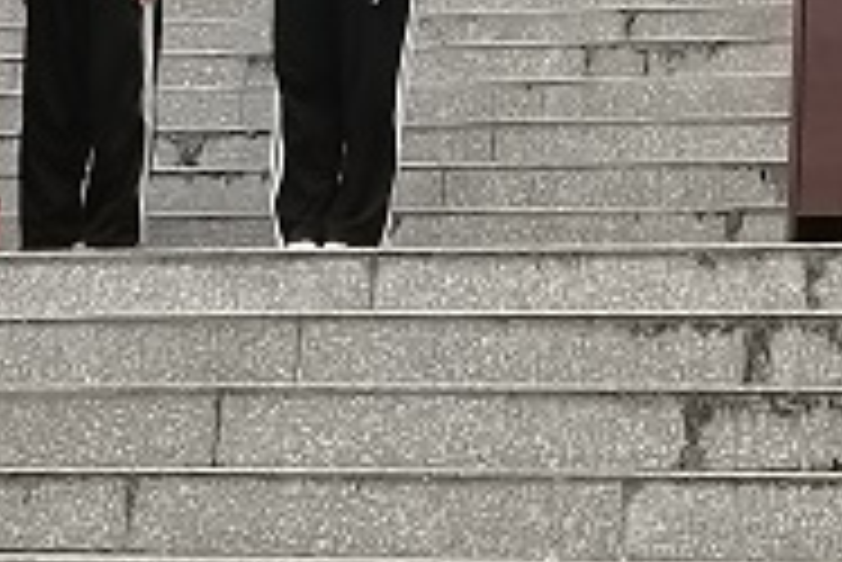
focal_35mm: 160
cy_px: -683
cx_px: 883
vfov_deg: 8.1
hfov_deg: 12.6
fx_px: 3745
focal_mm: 5.58
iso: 640
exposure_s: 1/20
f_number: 1.8
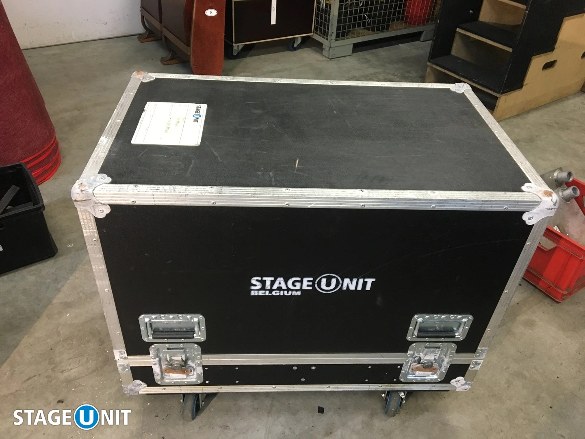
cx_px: 292
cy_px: 220
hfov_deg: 61.7
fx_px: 490
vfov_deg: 48.2
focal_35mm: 29
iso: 200
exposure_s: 1/20
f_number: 2.2
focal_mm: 4.15
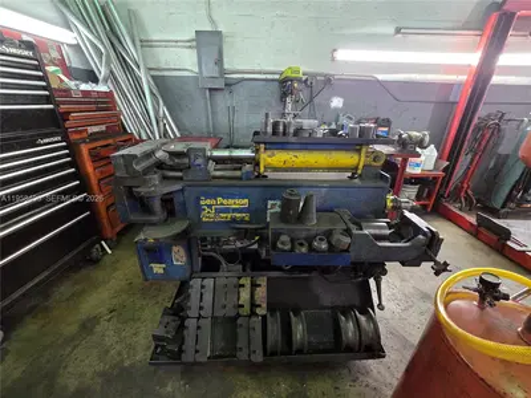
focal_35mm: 13
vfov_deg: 89.9
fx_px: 199
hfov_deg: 106.2
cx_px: 266
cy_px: 199
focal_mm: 2.2
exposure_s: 1/60
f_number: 2.2
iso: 640
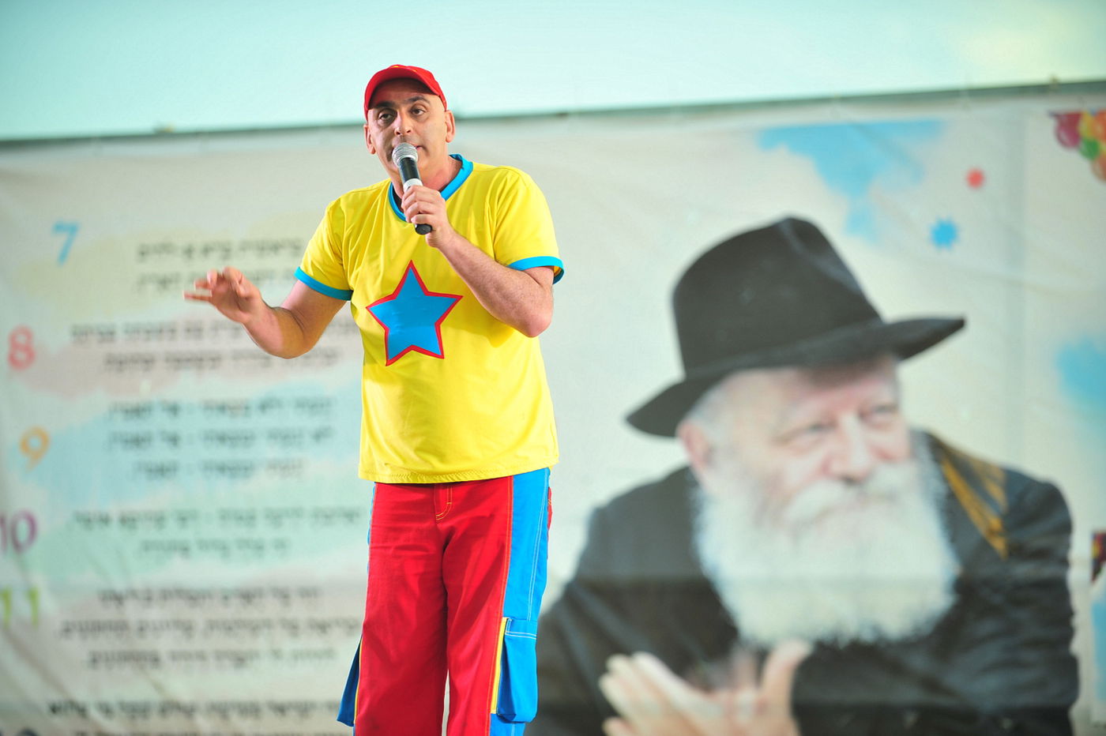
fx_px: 4299
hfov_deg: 14.7
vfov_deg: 9.8
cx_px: 553
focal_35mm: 140
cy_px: 368
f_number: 2.8
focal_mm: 140
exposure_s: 1/160
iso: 250
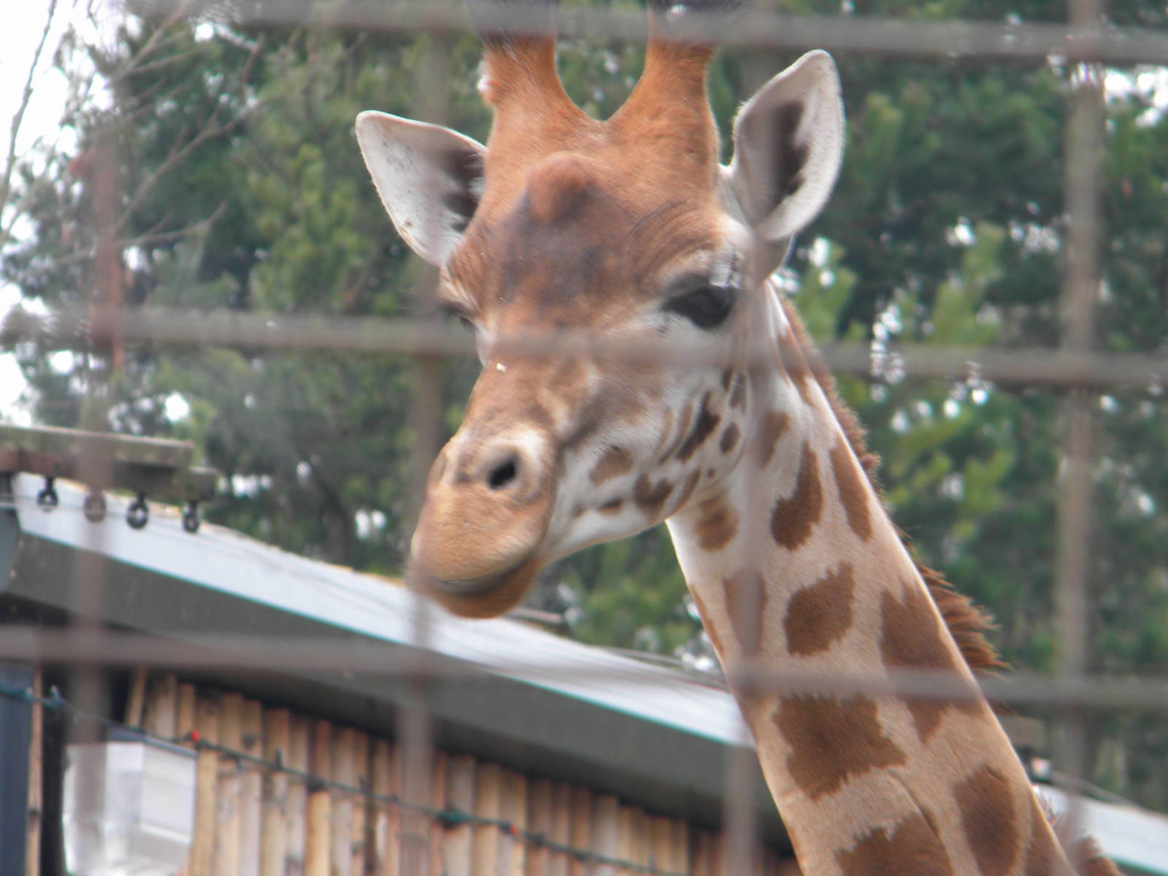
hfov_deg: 5.9
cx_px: 584
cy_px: 438
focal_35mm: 335
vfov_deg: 4.4
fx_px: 11303
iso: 80
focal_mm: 60.7
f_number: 5.4
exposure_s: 1/23
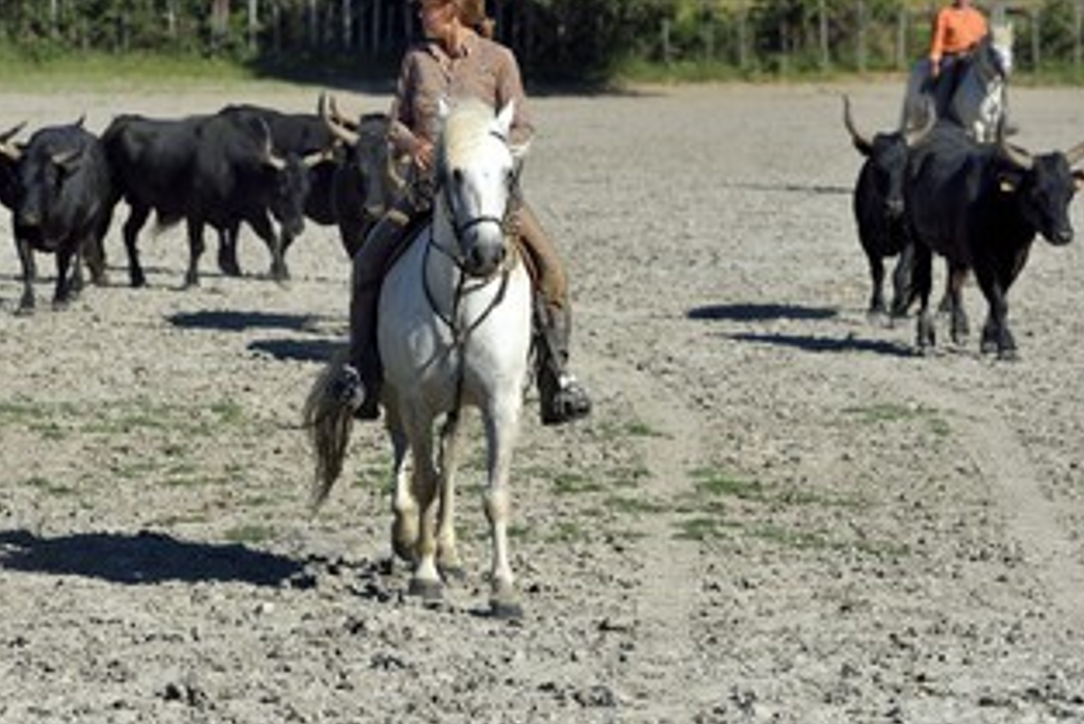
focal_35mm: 201
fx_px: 6055
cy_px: 242
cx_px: 419
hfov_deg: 10.2
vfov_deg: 6.8
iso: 400
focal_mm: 150
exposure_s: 1/2000
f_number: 6.3
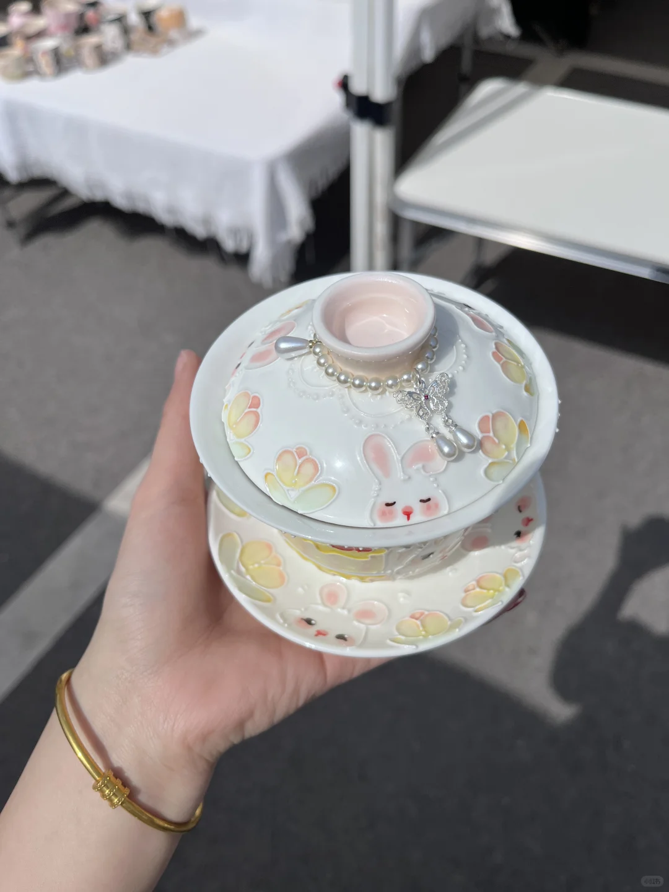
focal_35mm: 26
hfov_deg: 53.1
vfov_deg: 67.3
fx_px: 670
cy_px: 446
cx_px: 334
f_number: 1.6
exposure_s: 1/11905
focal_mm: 5.1
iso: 50
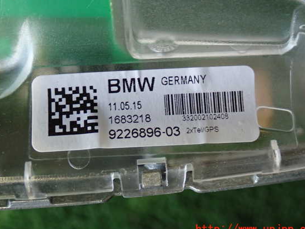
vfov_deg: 24.8
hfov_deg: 32.7
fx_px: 520
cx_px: 154
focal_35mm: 59
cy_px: 112
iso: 500
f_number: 3.3
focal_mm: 9.65
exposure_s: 1/50
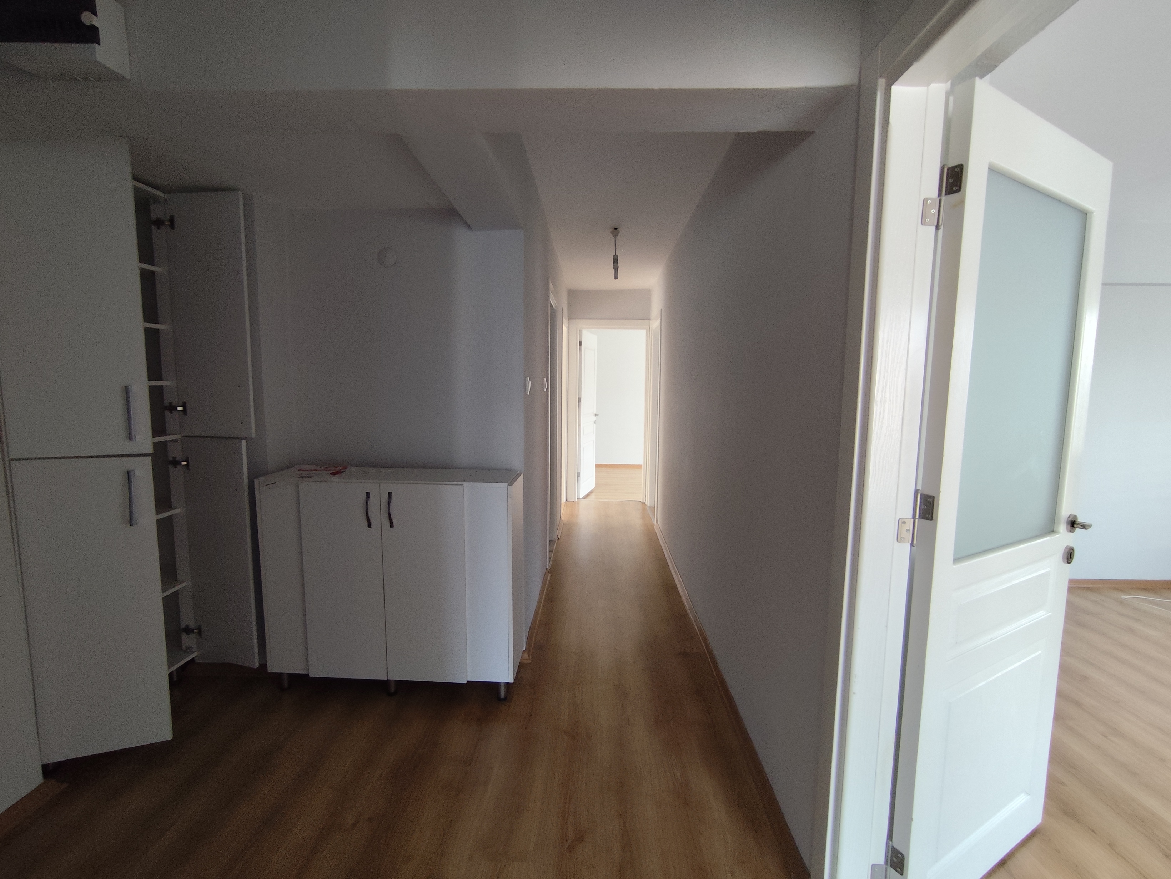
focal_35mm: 16
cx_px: 586
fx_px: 542
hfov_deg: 94.5
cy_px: 440
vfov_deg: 78.2
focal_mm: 1.65
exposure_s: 1/50
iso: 100
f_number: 2.2
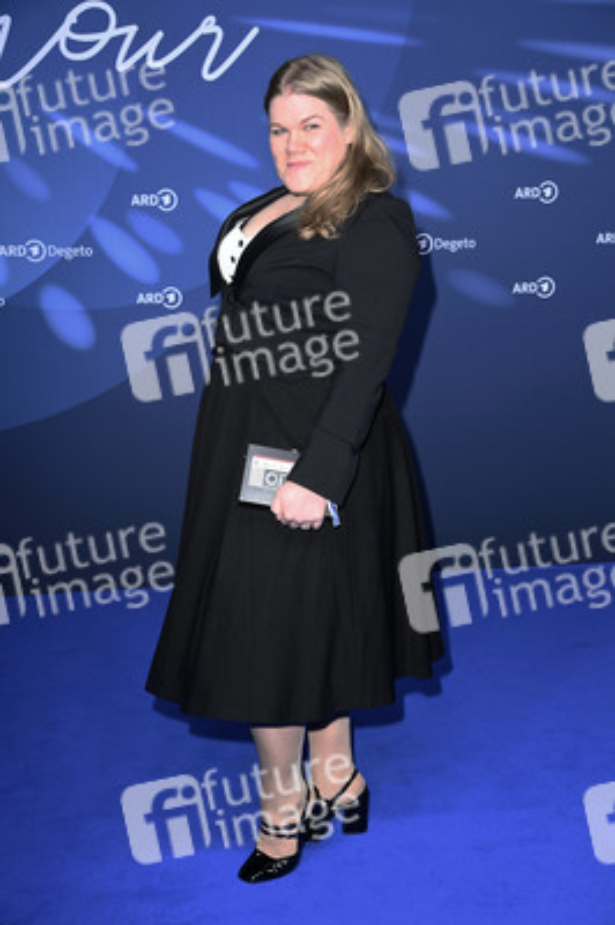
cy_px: 462
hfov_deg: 25.9
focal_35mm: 52
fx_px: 1335
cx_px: 308
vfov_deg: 38.2
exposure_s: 1/250
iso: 1000
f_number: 5.6
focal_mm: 52
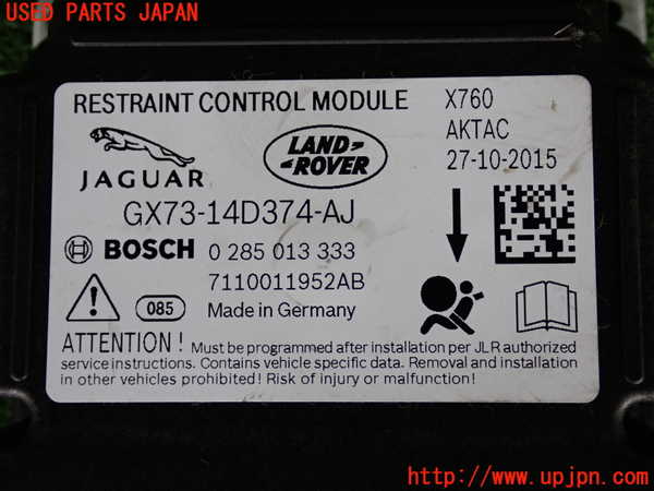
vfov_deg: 29.1
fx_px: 945
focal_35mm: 50
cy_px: 246
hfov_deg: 38.2
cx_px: 327
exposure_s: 1/125
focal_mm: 9.01
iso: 200
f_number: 3.2
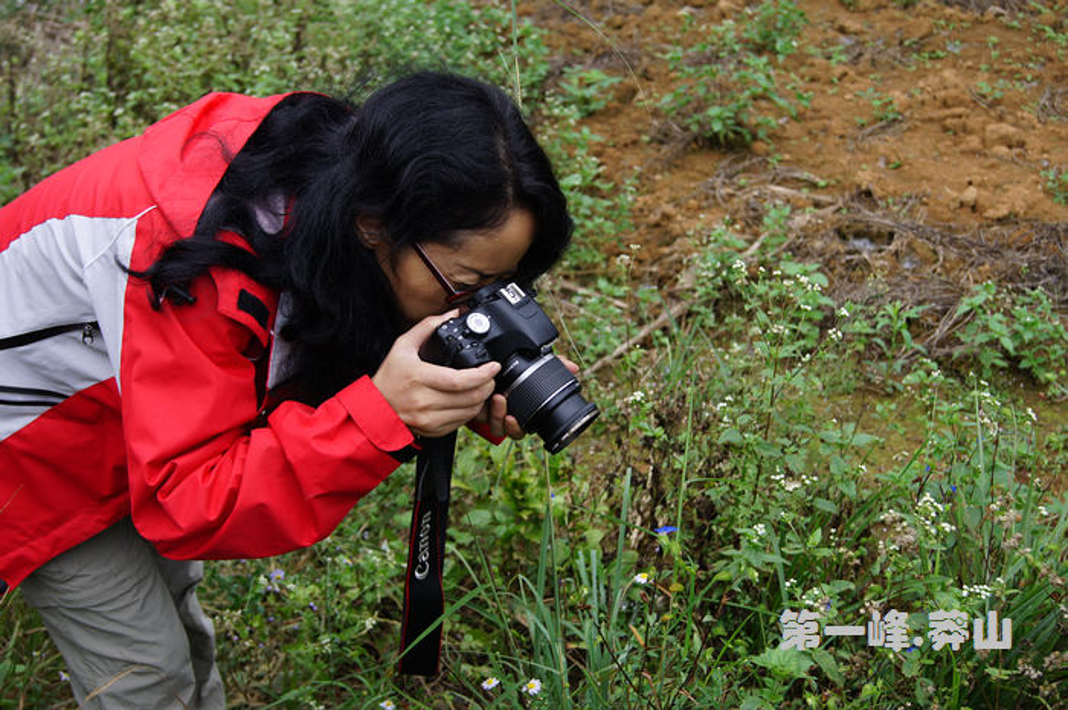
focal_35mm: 52
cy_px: 355
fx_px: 1556
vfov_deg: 25.7
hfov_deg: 37.9
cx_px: 534
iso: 200
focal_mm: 35
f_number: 4.5
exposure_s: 1/250
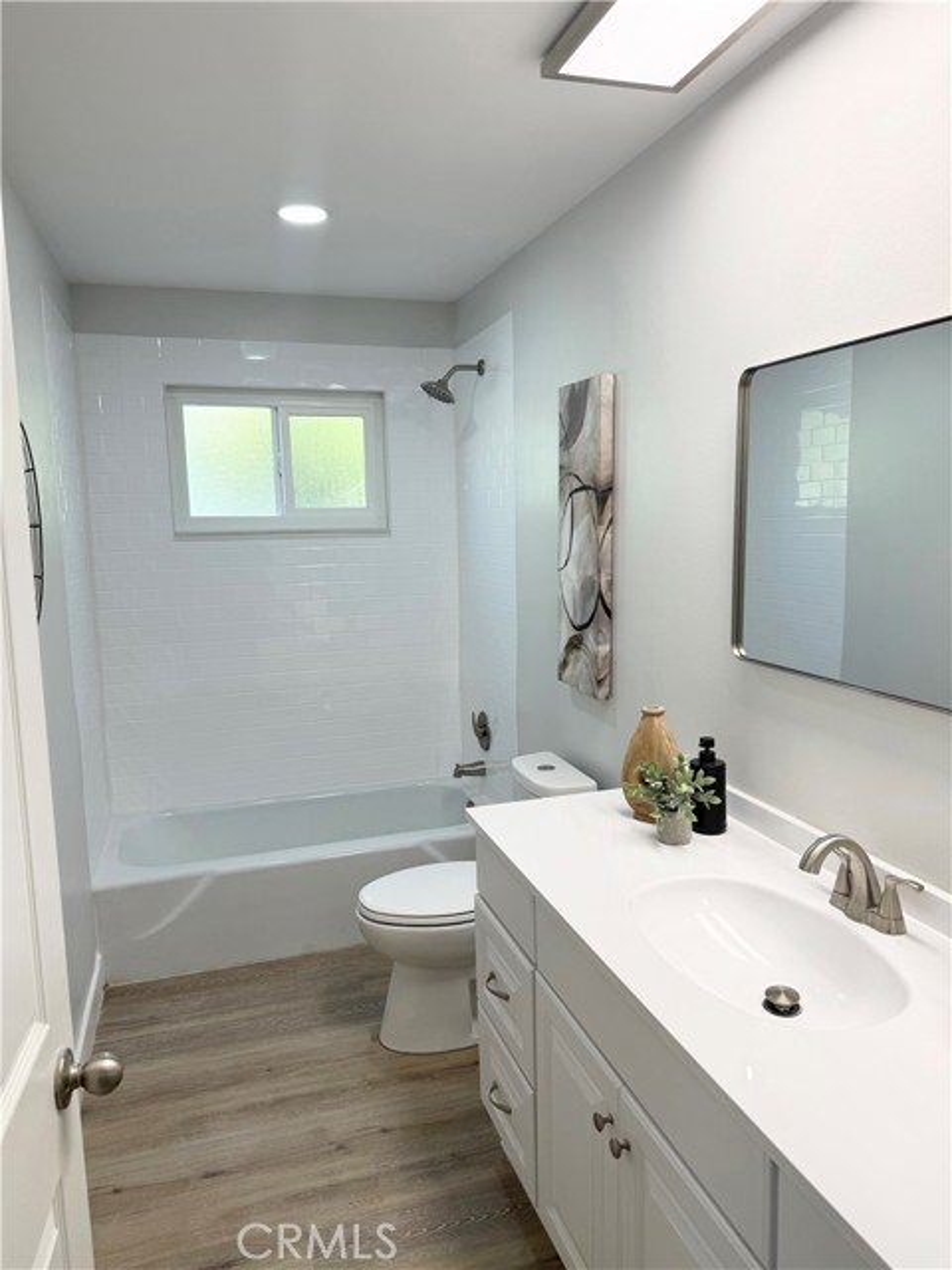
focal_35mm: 24
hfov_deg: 56.8
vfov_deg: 71.6
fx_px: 880
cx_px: 476
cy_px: 635
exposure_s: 1/166
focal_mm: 6.76
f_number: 1.78
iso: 64
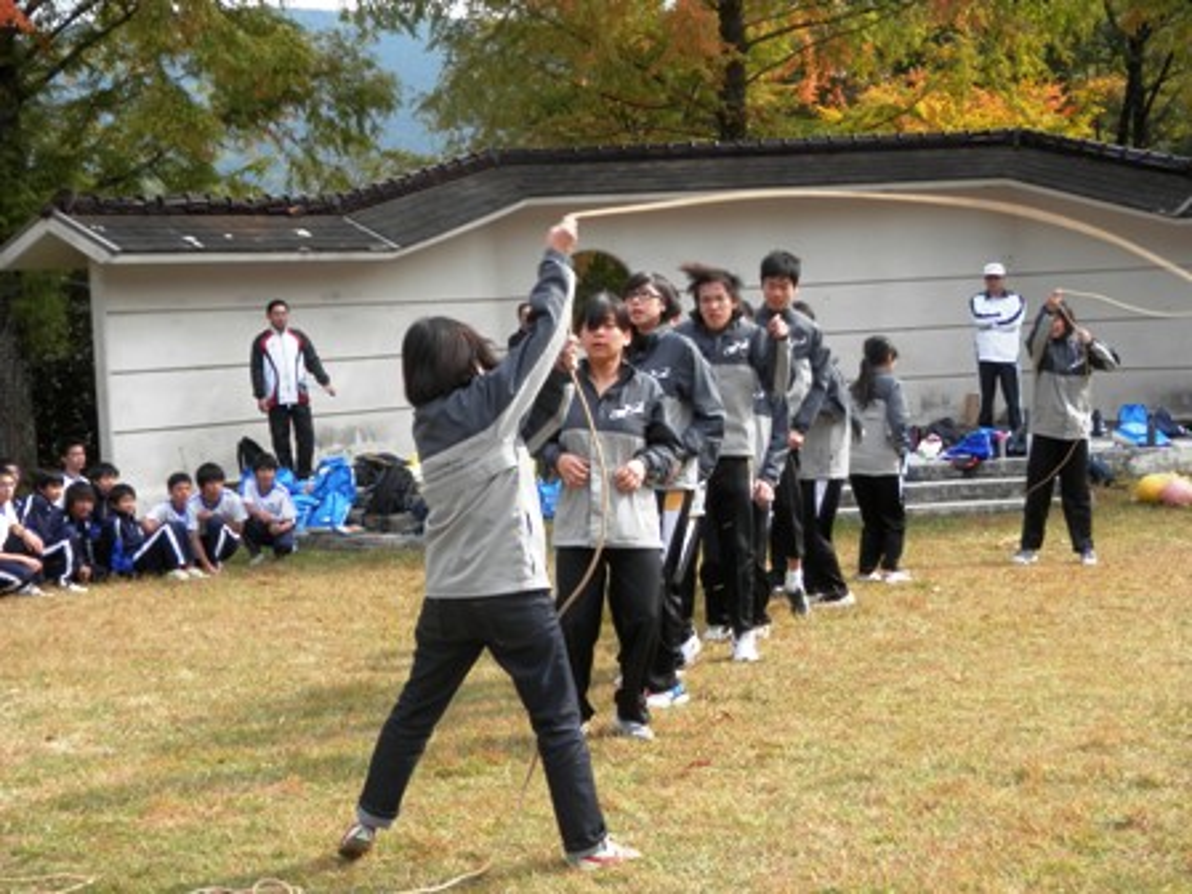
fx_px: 2066
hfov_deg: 32.2
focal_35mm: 60
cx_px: 596
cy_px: 447
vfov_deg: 24.4
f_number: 4.2
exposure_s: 1/200
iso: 80
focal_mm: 10.8
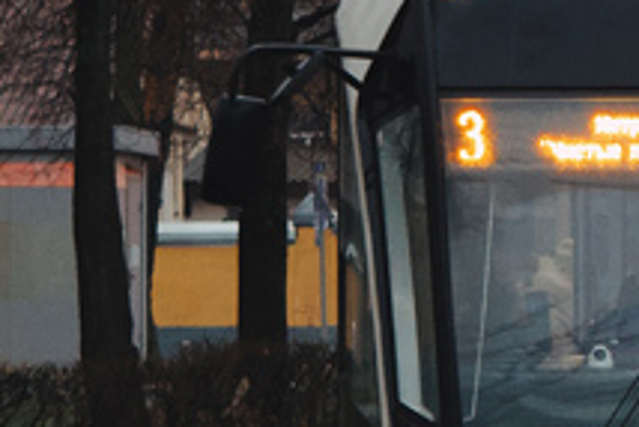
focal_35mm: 438
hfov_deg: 4.7
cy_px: 109
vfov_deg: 3.1
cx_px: 896
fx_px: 7779
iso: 400
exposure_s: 1/80
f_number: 5.3
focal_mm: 48
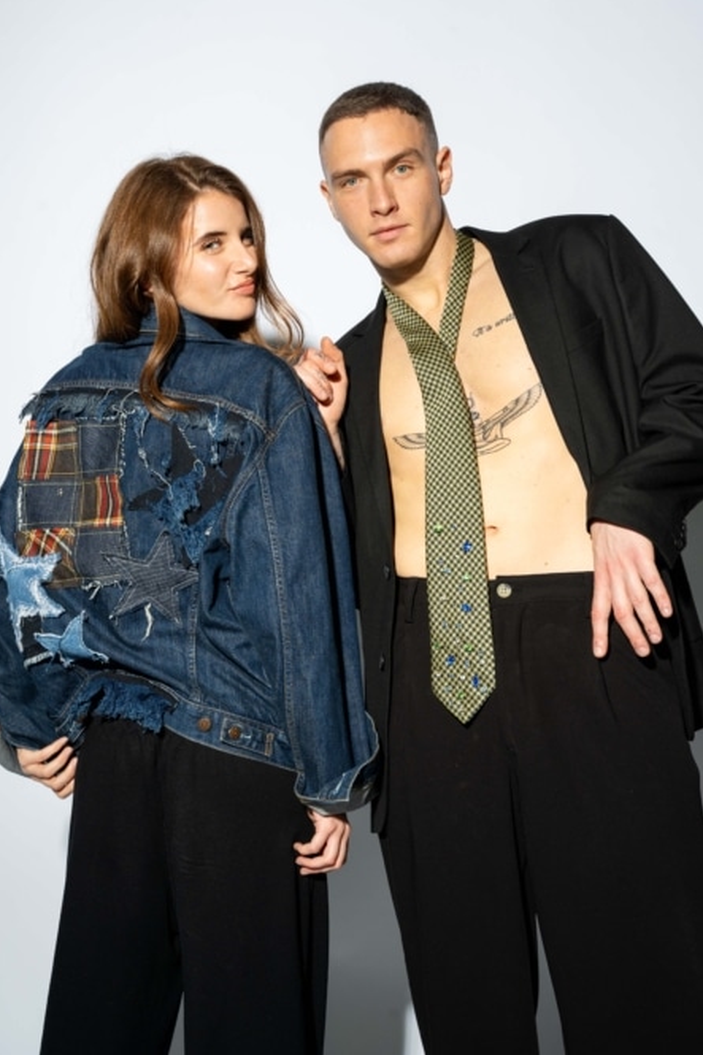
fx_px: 1562
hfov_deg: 25.4
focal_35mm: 53
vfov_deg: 37.3
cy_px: 548
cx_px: 333
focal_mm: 50.3
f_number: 9
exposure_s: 1/100
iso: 320
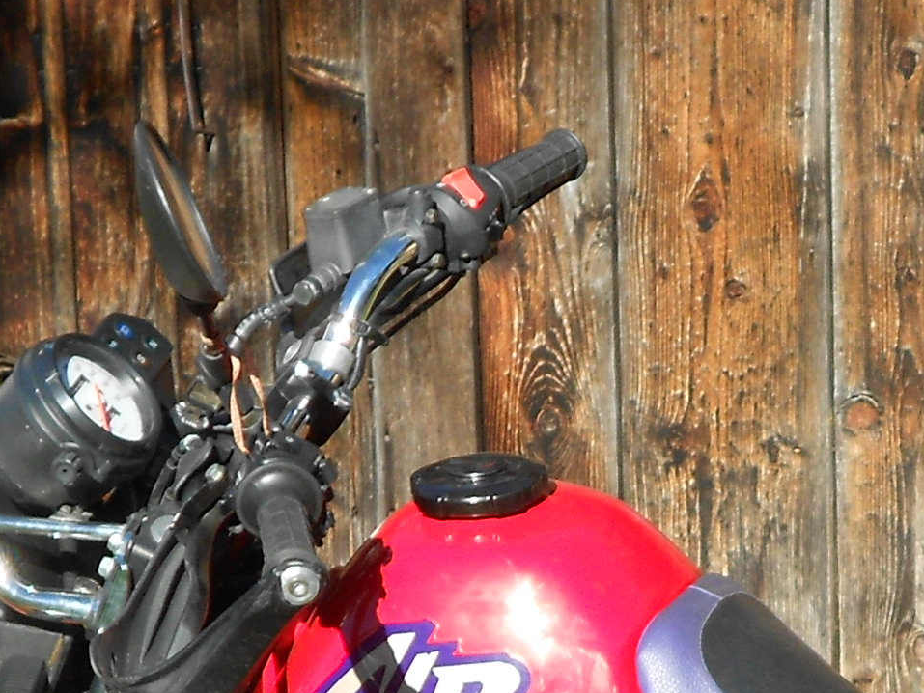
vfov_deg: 6.5
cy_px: 990
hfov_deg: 8.8
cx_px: 894
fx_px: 6007
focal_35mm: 225
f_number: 5.3
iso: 80
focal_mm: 11.6
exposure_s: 1/250
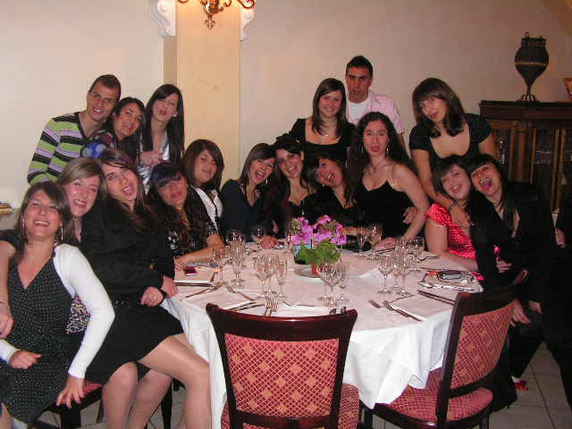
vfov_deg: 39.7
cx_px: 286
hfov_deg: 51.4
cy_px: 214
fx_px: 595
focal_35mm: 36
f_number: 3.2
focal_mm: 6
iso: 200
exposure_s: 1/40
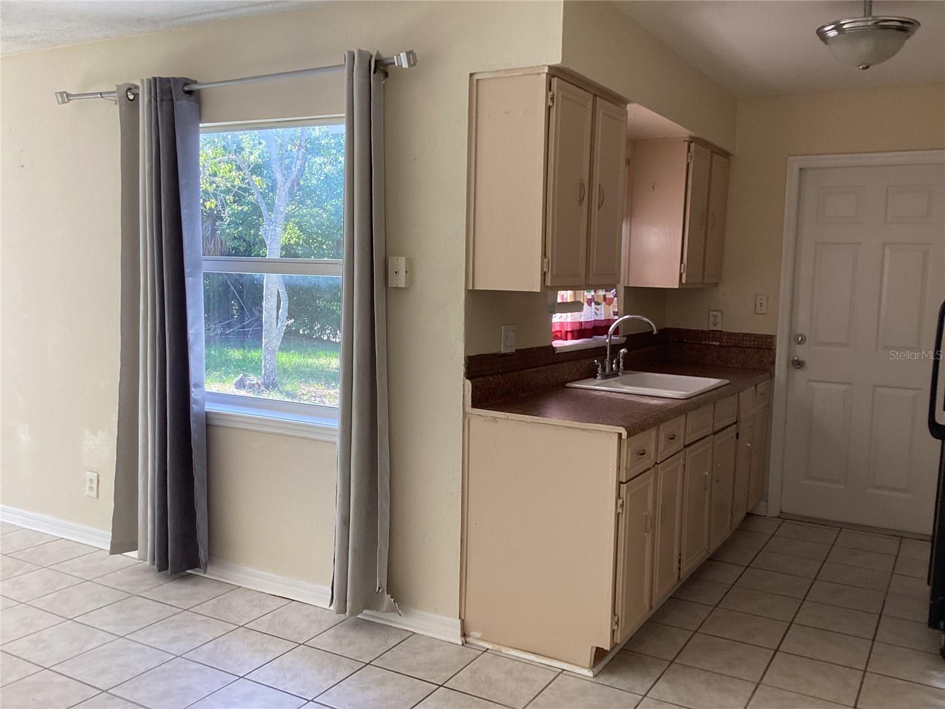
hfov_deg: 58.4
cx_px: 472
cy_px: 354
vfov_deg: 45.4
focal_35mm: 31
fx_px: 846
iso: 64
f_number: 2.4
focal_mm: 3.3
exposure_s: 1/120
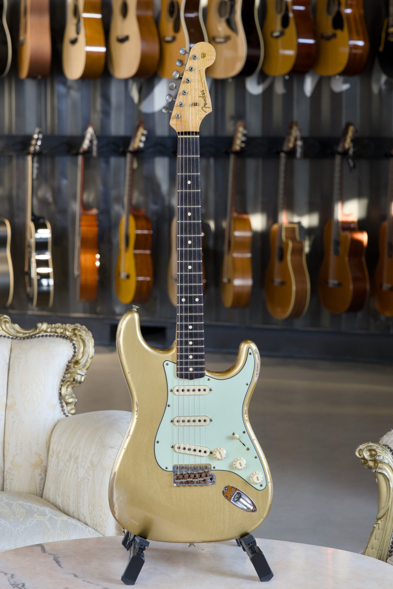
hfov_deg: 13.0
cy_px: 294
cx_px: 196
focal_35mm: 105
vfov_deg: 19.5
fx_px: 1720
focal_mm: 105
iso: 3200
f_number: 8
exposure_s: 1/80
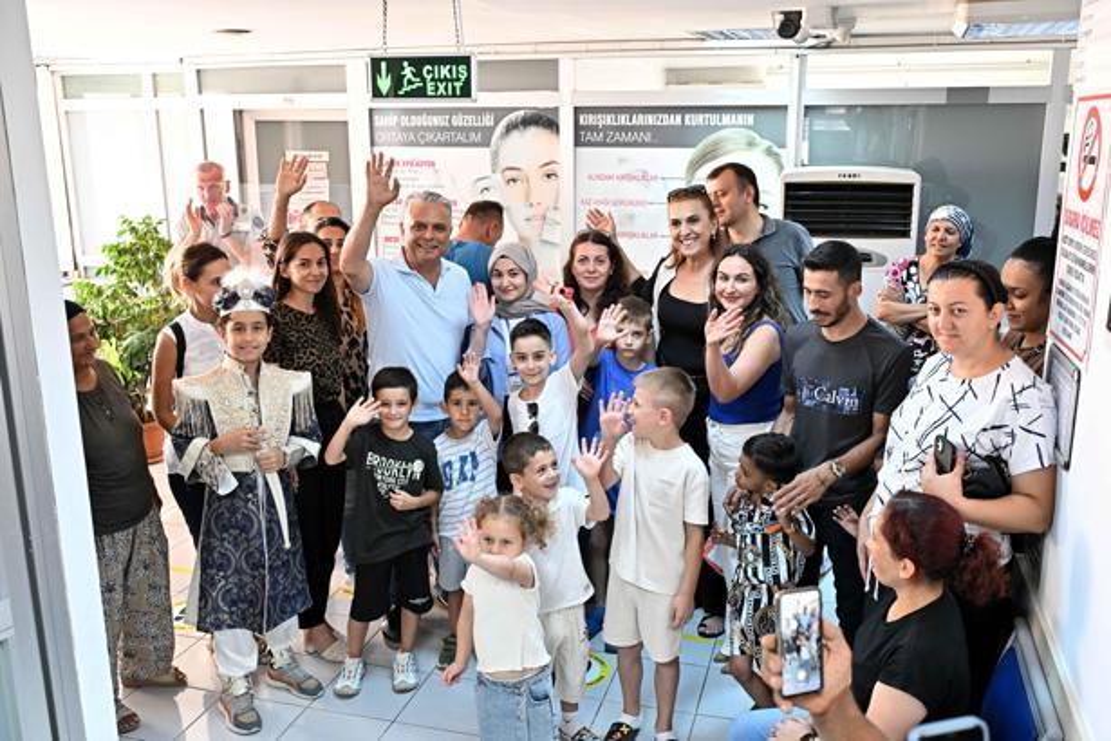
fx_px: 1049
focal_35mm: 34
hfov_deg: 55.8
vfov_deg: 38.9
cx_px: 556
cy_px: 370
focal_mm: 34
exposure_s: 1/200
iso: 3200
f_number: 4
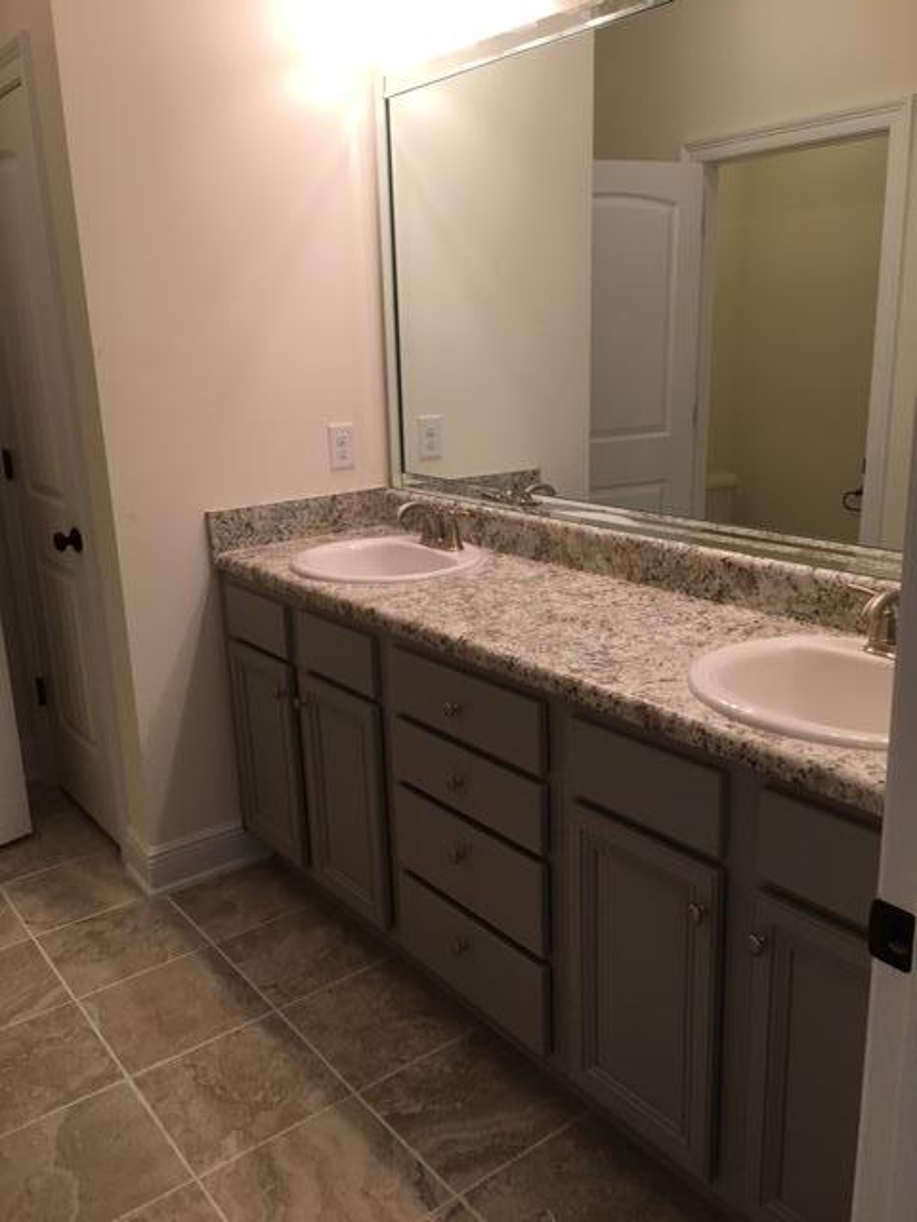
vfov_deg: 61.7
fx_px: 1024
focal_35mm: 29
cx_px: 458
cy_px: 611
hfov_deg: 48.2
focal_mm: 4.15
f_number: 2.2
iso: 40
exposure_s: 1/30
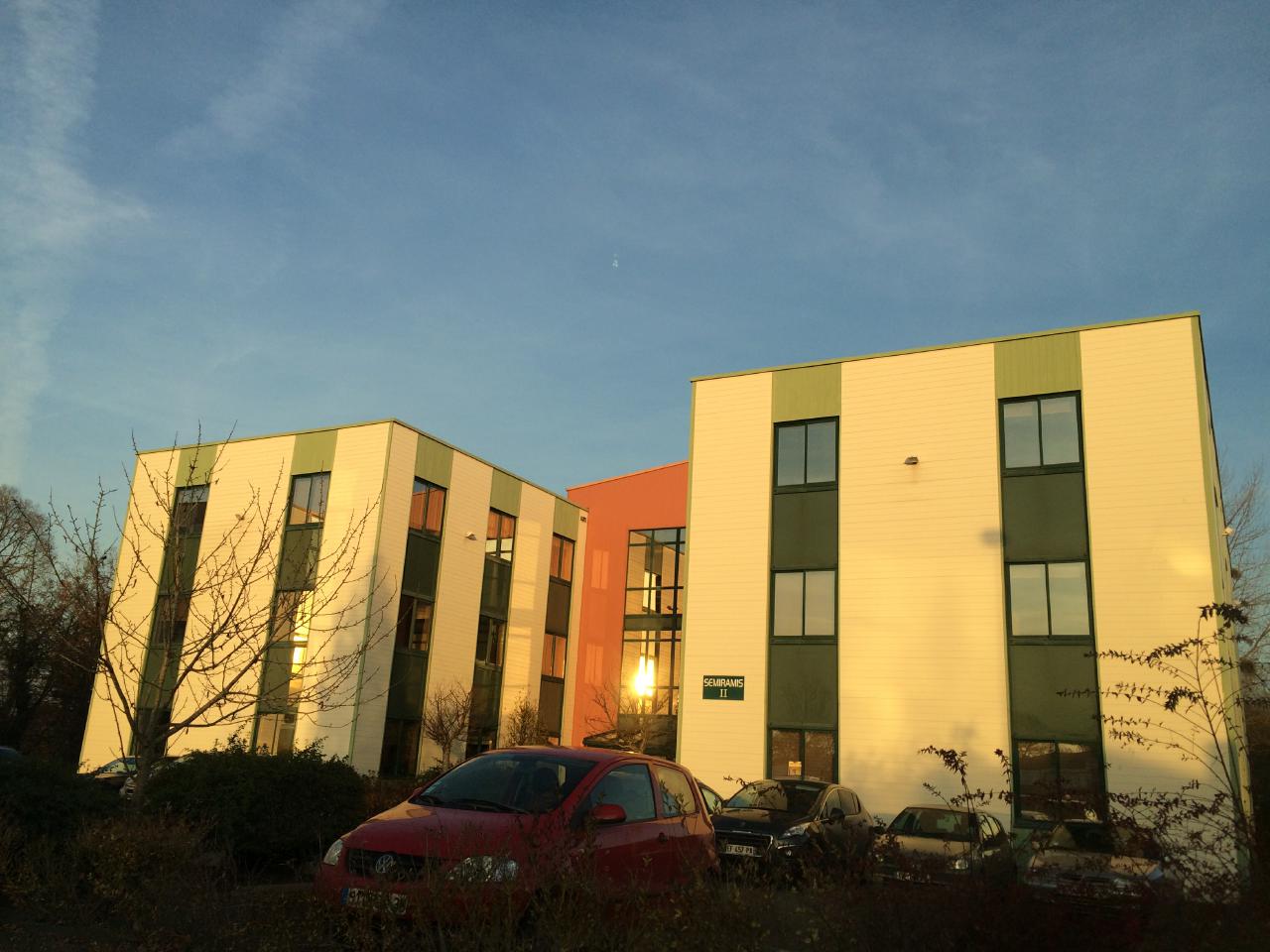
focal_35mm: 29
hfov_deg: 61.7
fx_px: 1064
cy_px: 476
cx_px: 635
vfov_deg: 48.2
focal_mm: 4.15
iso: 32
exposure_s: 1/760
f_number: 2.2
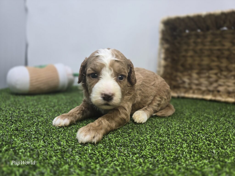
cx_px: 118
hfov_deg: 73.9
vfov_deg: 58.9
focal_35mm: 23
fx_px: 156
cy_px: 88
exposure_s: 1/120
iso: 50
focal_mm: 6.3
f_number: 1.7
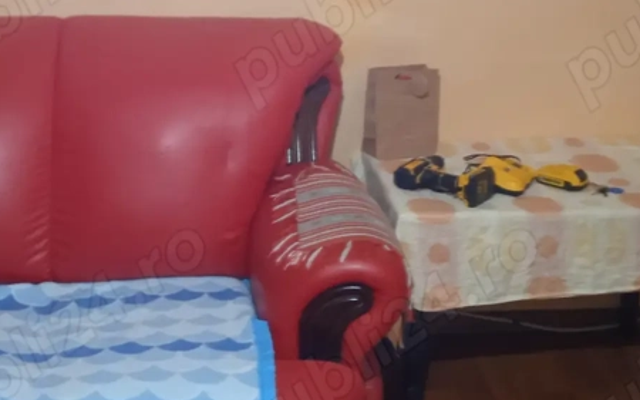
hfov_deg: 30.9
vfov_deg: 19.2
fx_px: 1151
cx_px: 218
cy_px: 4
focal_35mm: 66
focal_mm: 3.43
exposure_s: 1/14.3
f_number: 2.2
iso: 864
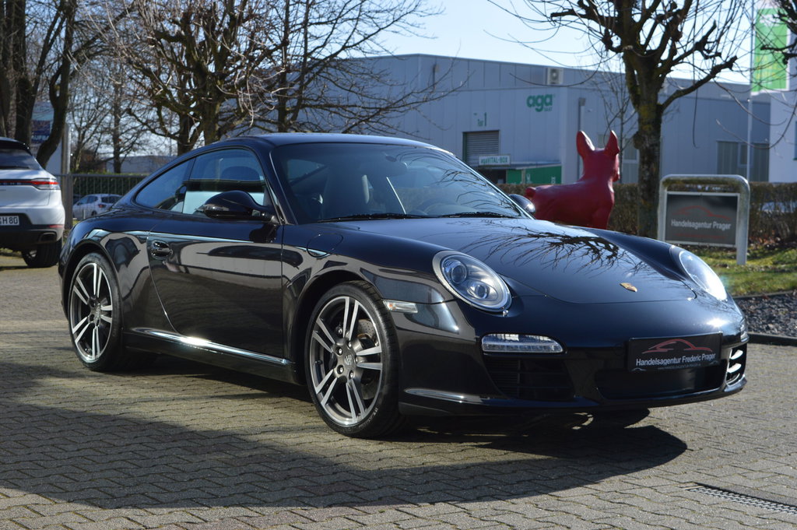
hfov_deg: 31.9
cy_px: 265
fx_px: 1394
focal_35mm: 63
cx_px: 398
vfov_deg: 21.5
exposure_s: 1/250
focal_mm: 42
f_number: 8
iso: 100
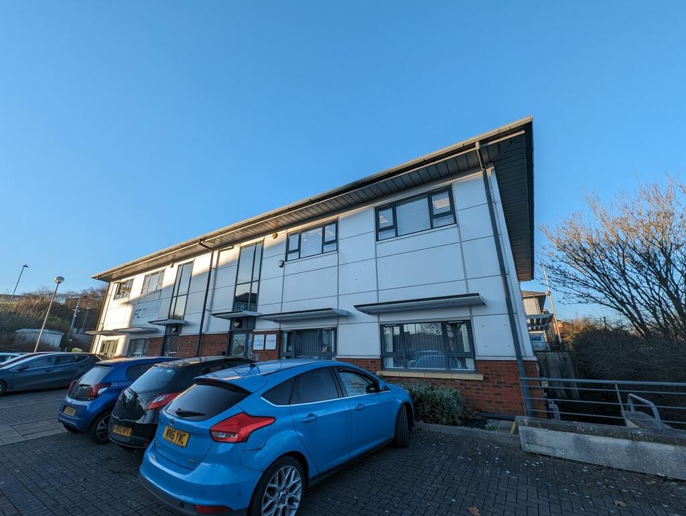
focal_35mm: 13
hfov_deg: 106.1
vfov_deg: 90.1
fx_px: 258
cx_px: 343
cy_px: 258
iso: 46
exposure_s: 1/1034
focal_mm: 1.95
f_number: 2.2
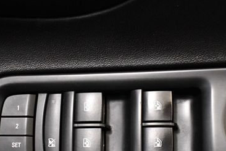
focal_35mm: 63
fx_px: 396
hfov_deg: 31.9
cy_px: 128
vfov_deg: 21.3
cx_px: 115
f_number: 3.5
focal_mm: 18
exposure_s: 1/100
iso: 3200
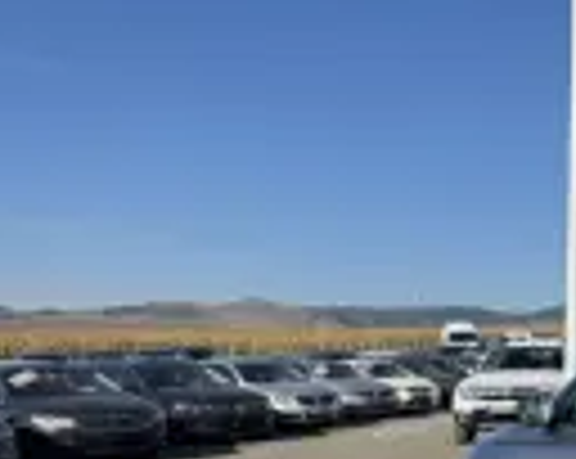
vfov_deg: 23.1
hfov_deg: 24.4
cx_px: 788
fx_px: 1123
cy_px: 261
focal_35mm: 66
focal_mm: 6.76
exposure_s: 1/4310
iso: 80
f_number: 1.78
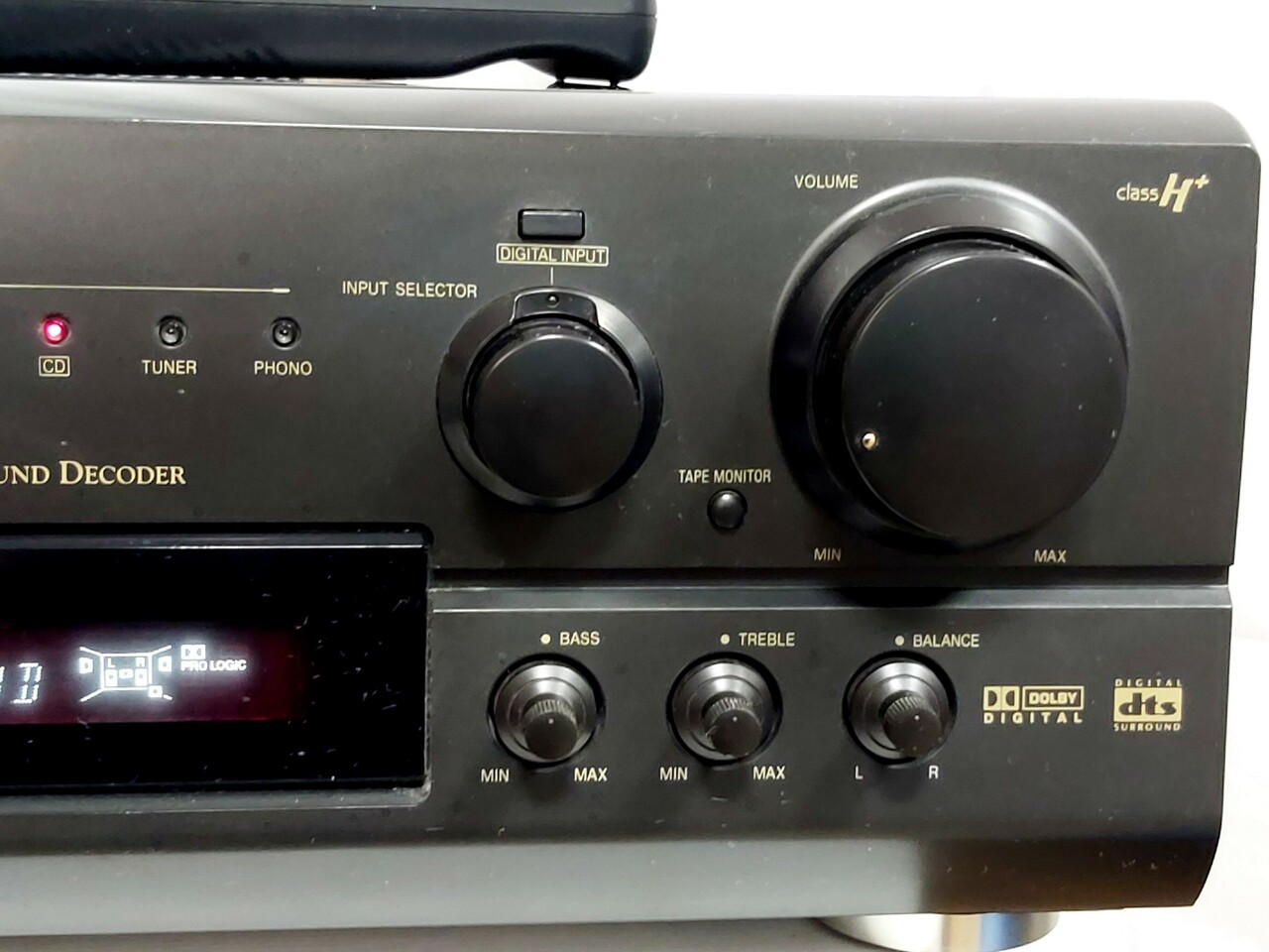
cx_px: 634
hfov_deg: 67.3
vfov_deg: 53.1
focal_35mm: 26
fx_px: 953
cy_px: 476
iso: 640
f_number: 1.7
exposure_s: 1/24
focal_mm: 3.92
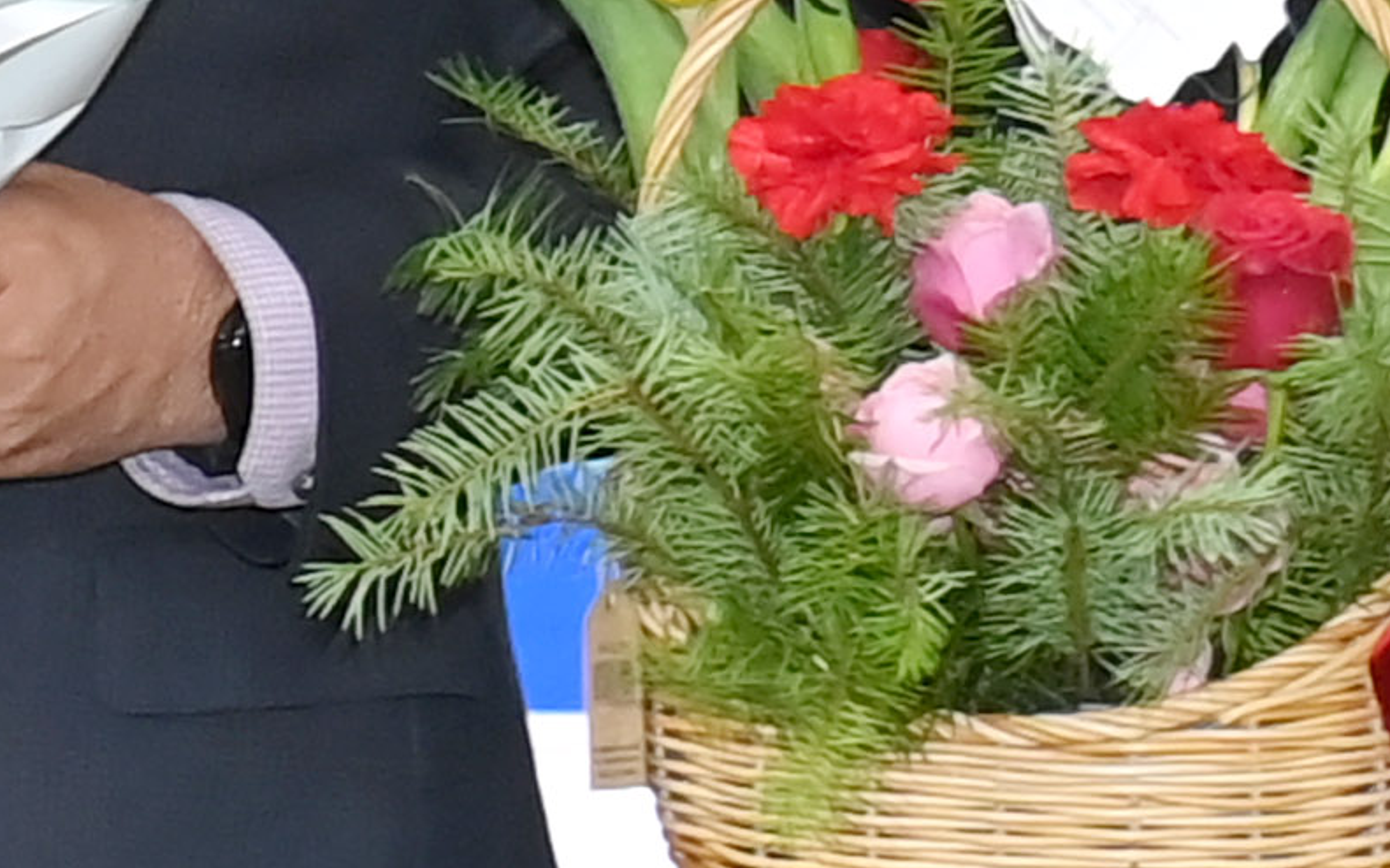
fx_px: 10870
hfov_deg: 6.9
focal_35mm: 287
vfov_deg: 4.6
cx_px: -2086
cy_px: 336
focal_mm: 40
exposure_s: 1/250
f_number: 6.3
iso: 2500
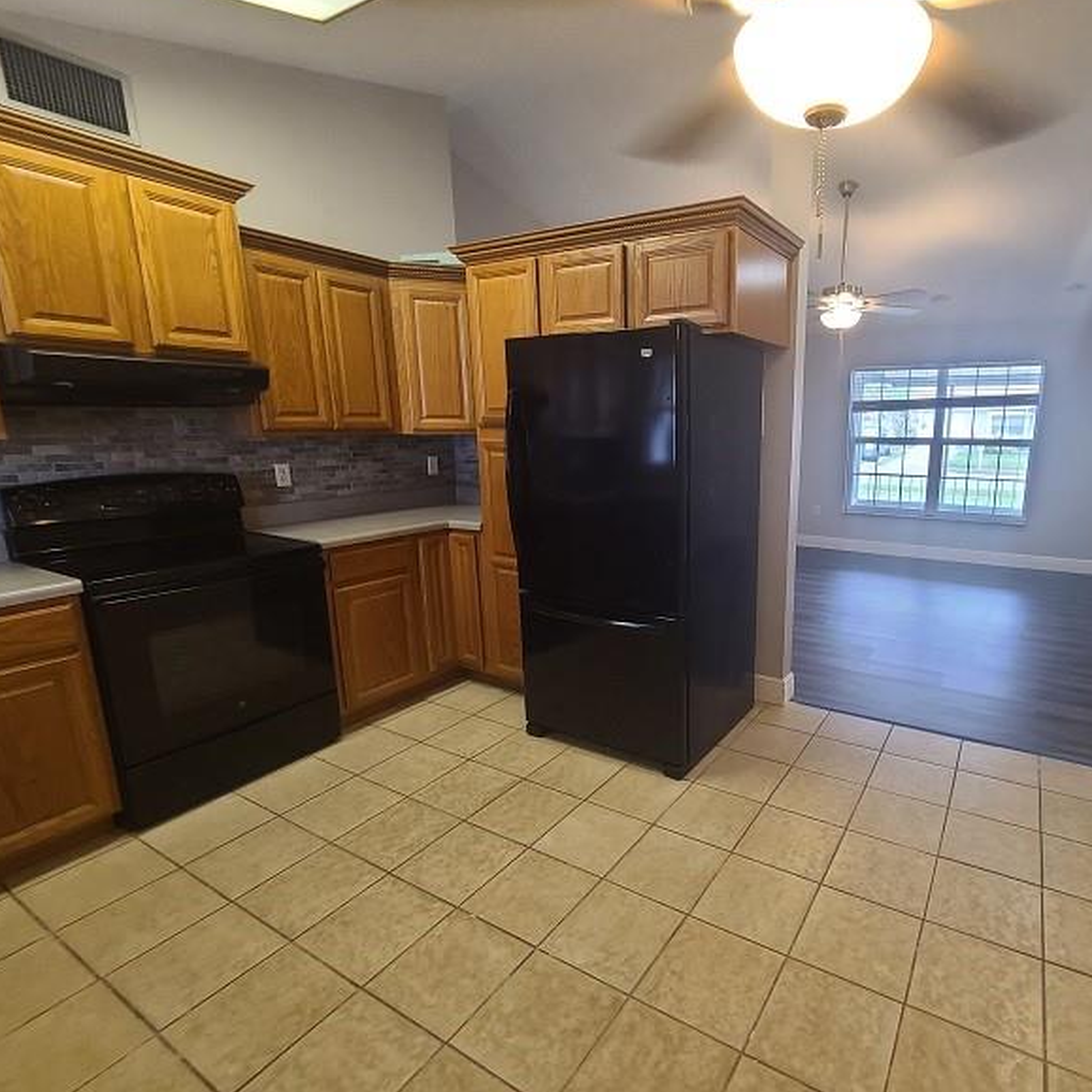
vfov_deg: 87.4
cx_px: 691
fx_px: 571
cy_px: 548
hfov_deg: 85.5
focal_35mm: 16
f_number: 2.2
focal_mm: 2.2
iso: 200
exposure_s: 1/60
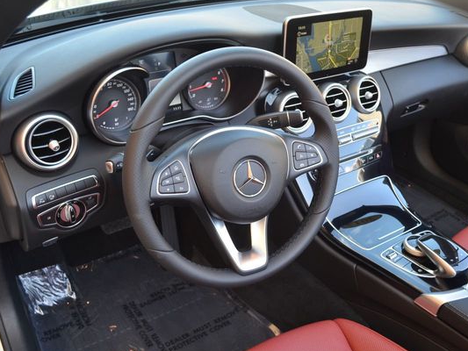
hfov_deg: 48.9
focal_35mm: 38
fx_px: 514
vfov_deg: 37.7
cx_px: 253
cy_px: 169
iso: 400
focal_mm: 22
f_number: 5
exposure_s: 1/100
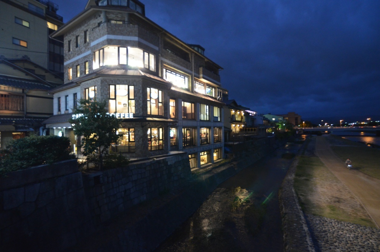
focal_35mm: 16
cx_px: 190
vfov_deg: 71.8
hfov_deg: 95.1
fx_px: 174
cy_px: 126
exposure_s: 1/30
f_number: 2.8
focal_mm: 11
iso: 2000
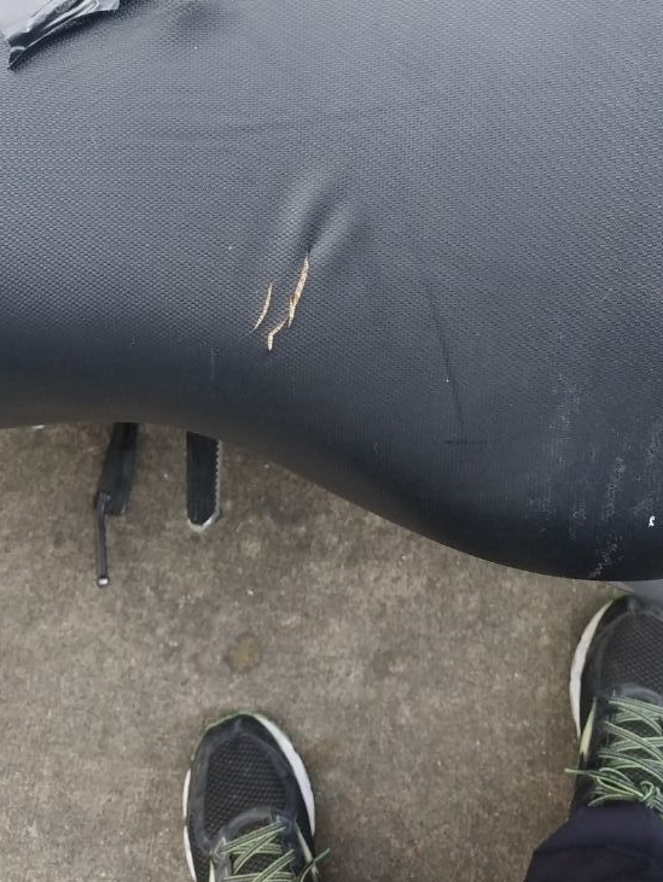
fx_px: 1072
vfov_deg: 42.1
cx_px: 402
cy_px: 134
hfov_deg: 34.3
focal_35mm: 42
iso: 200
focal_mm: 3.94
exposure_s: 1/100
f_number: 1.9
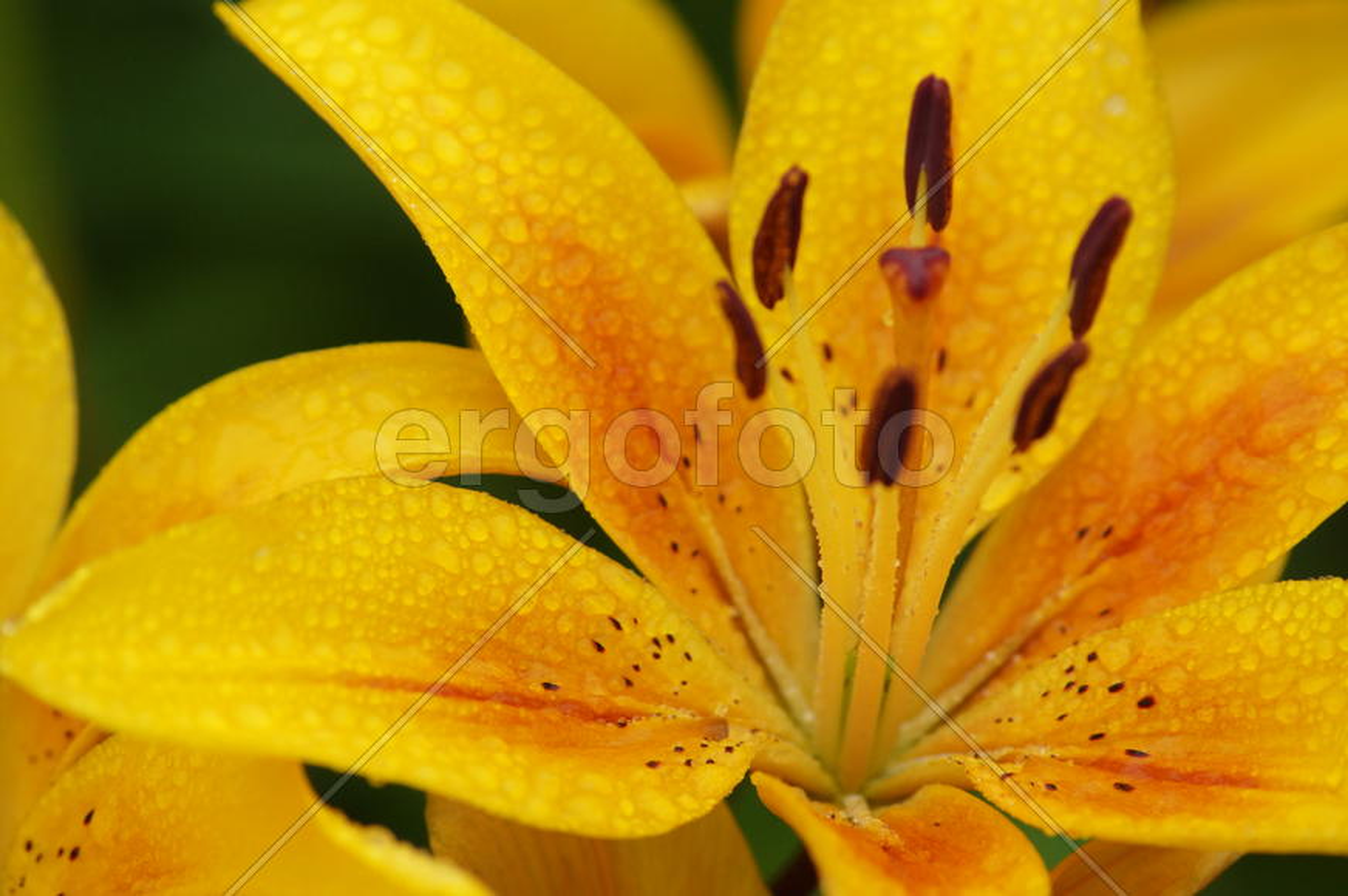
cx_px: 674
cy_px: 448
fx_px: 11225
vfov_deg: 4.6
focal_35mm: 300
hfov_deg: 6.9
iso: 800
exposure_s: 1/200
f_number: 8
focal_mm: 200
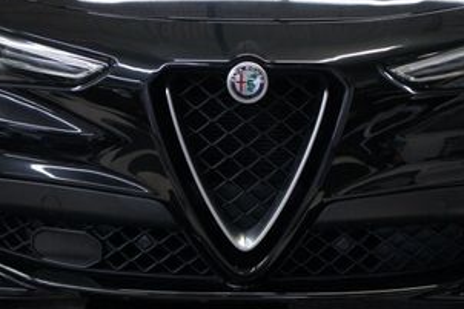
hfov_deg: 28.9
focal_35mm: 70
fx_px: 902
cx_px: 246
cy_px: 95
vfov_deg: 19.4
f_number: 4
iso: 500
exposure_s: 1/40
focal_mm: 22
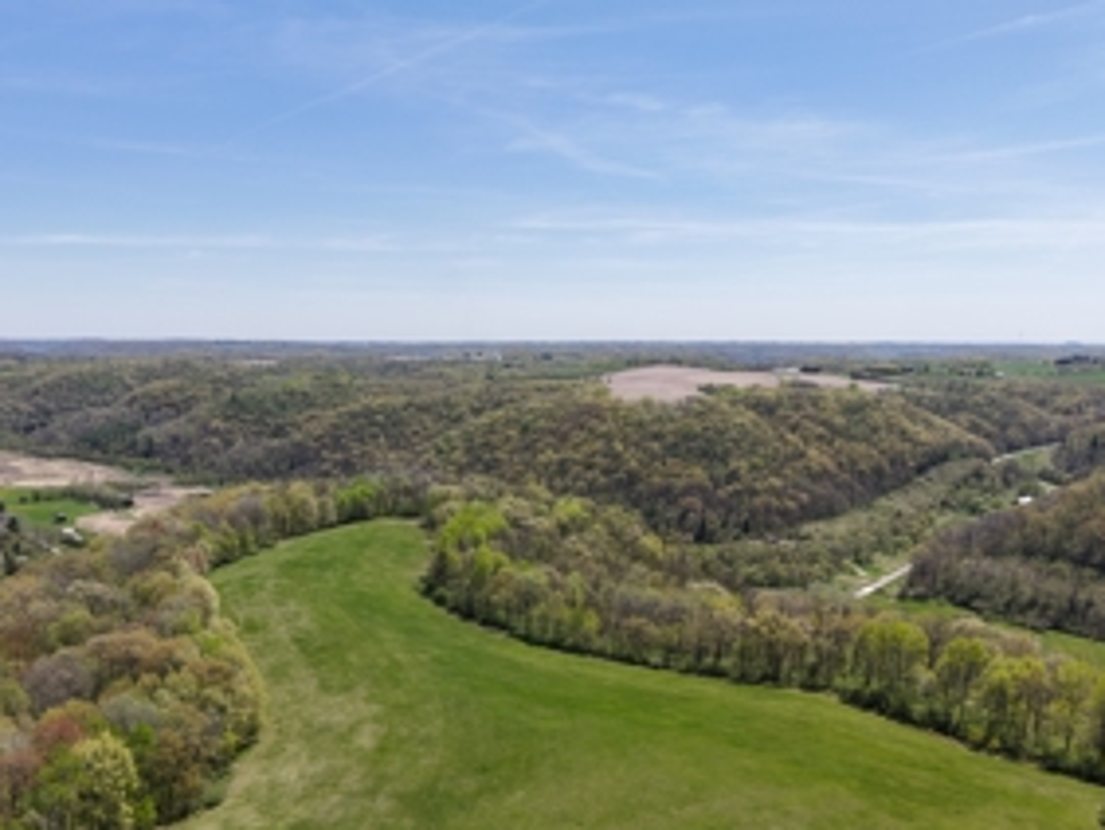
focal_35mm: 34
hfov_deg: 53.1
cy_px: 552
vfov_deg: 41.3
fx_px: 1086
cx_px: 388
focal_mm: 8.67
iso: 190
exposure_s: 1/4000
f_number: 1.8
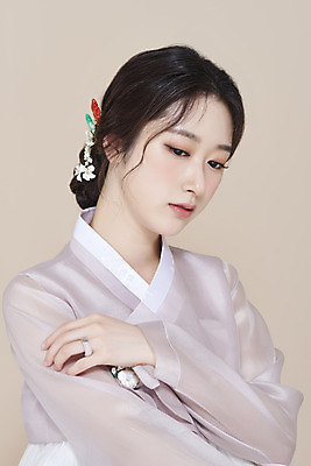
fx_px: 1359
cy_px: 233
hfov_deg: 13.1
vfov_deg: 19.4
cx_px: 156
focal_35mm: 105
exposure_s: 1/125
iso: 64
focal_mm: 105
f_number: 11
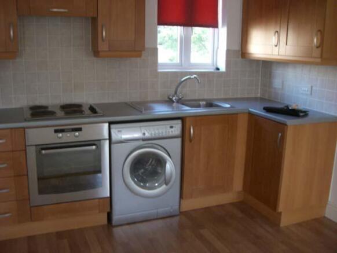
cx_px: 168
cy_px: 126
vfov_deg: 37.7
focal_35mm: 38
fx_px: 370
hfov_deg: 49.0
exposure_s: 1/40
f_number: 2.7
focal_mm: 6.2
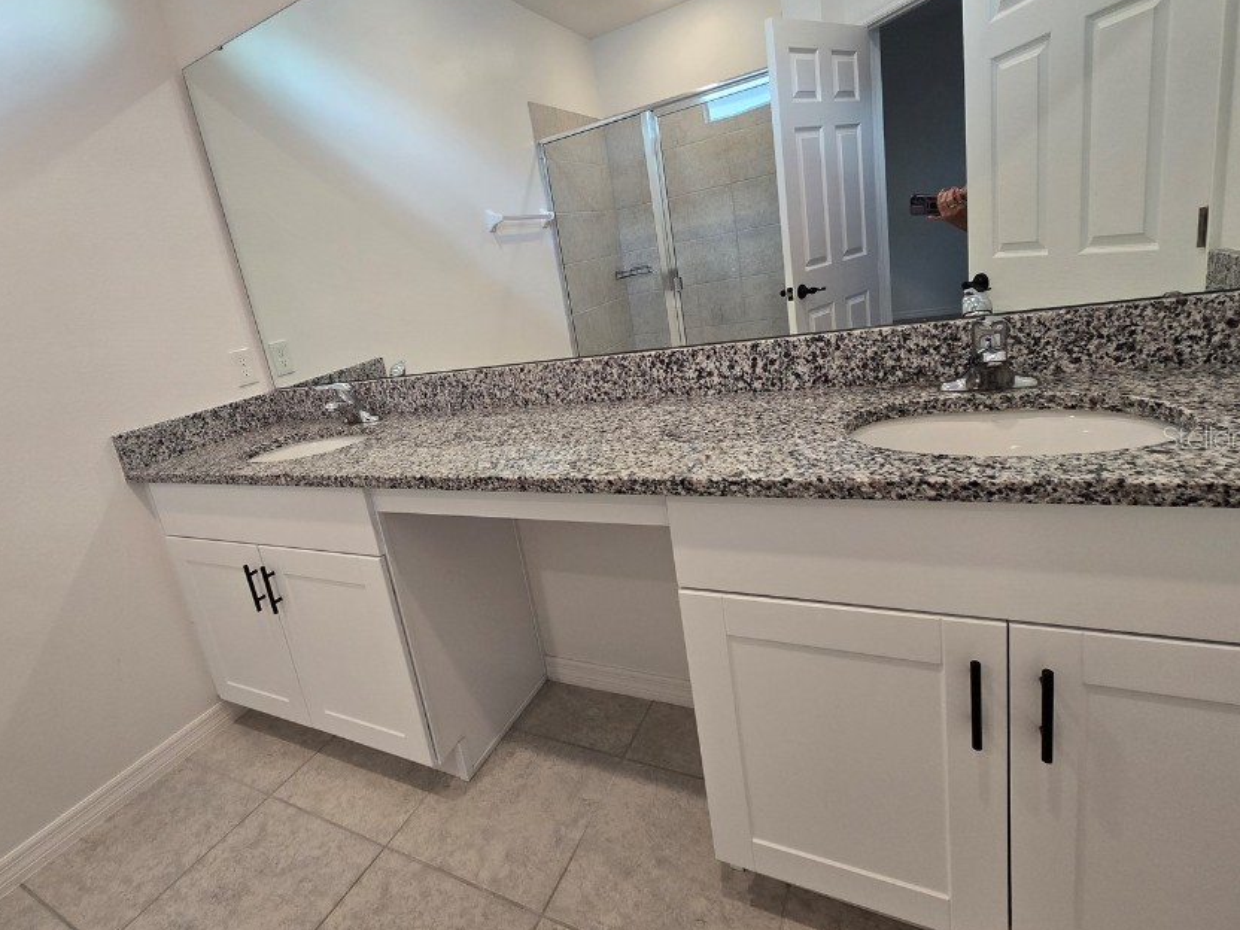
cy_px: 437
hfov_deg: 94.0
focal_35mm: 16
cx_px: 540
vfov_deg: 78.0
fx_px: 573
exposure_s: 1/60
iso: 100
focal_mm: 2.2
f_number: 2.2
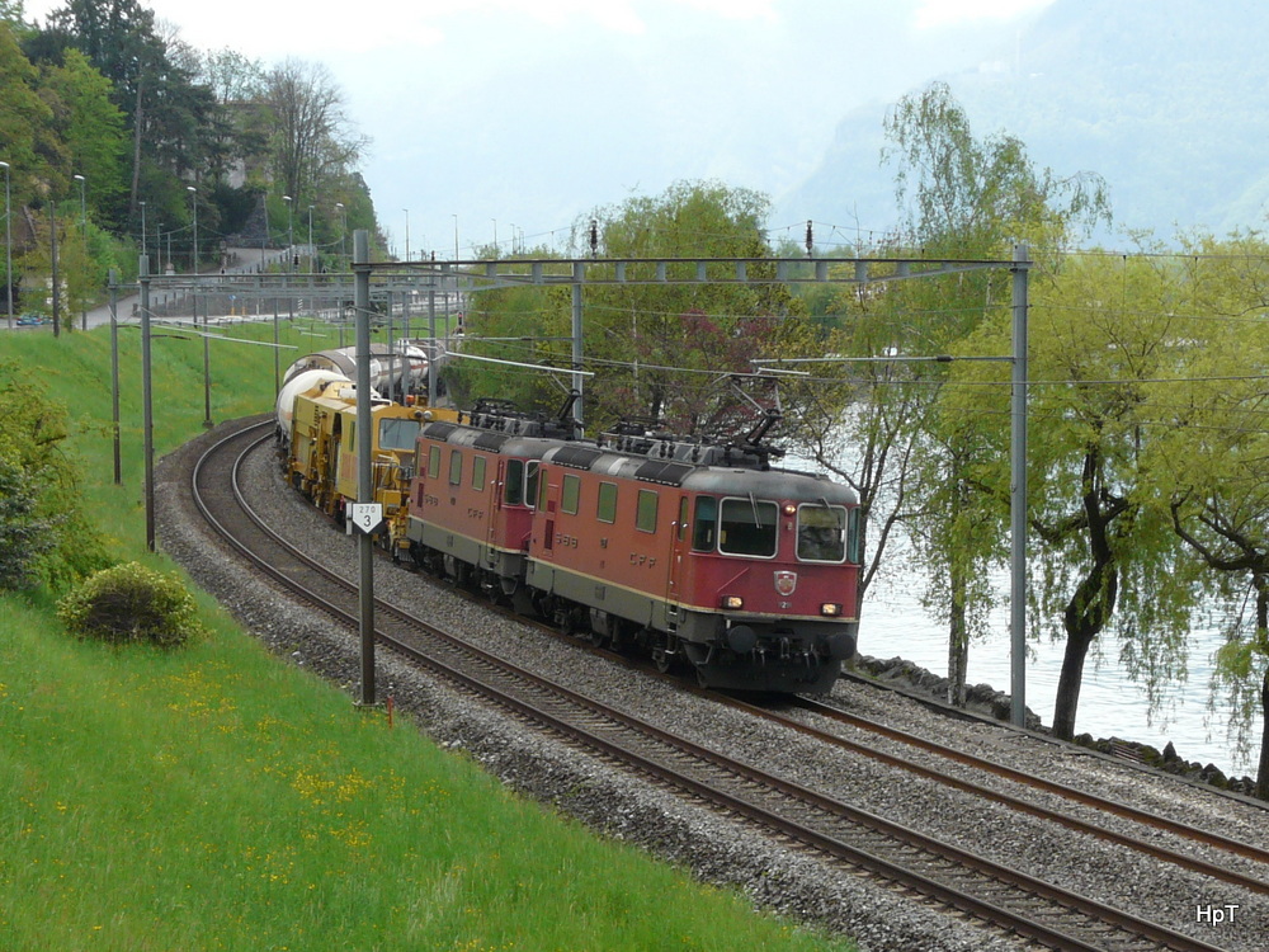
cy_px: 476
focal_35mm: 55
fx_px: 2016
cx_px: 634
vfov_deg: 26.6
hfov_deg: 34.9
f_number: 5.6
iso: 100
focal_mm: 9
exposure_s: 1/250
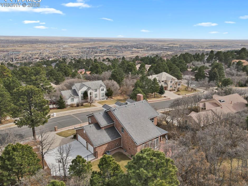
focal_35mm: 26
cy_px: 93
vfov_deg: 53.1
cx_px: 123
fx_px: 186
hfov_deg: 67.3
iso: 100
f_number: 2.8
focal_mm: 4.5
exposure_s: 1/400
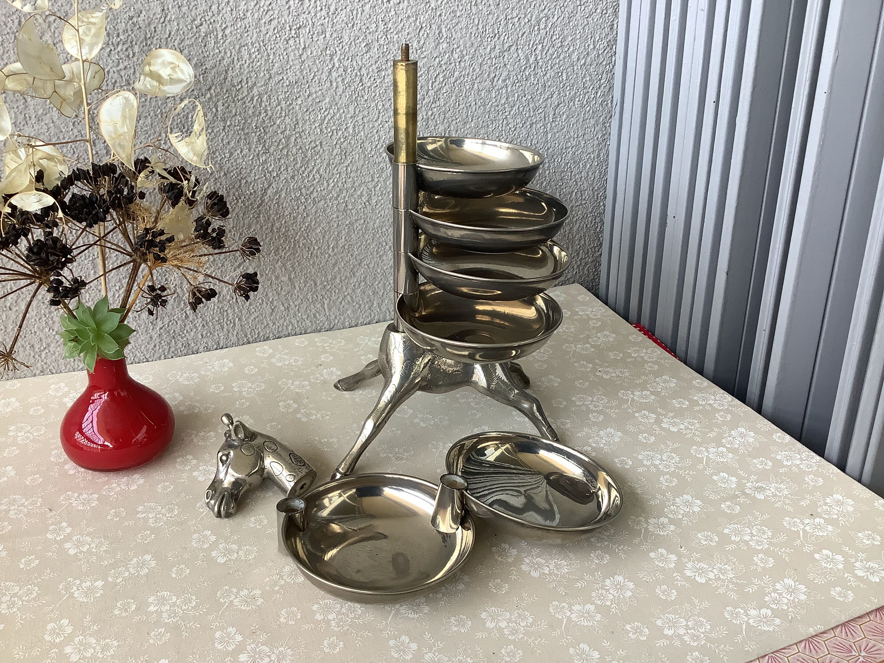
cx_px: 442
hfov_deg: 58.4
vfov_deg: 45.4
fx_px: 792
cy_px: 332
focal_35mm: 31
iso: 80
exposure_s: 1/120
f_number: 2.4
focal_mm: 3.3
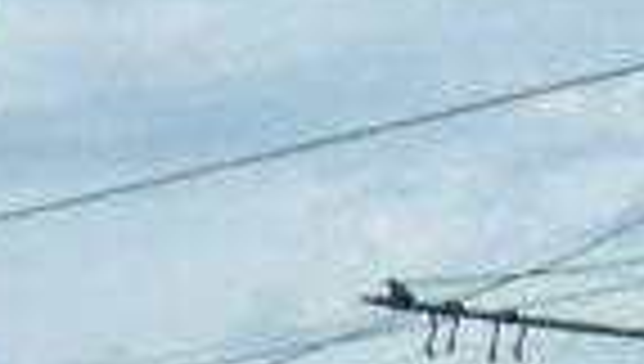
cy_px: 1052
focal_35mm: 288
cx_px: -1576
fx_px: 4926
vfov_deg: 4.1
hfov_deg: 6.5
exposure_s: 1/1000
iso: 200
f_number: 7
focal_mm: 6.3
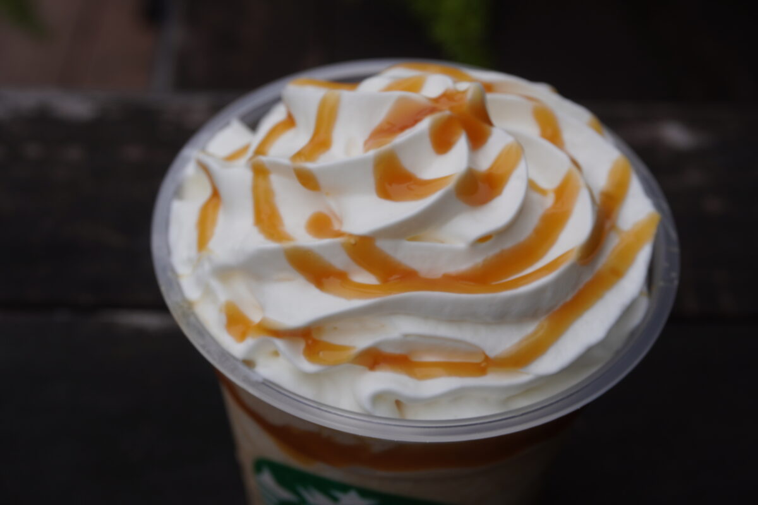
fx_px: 1011
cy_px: 252
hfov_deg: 41.1
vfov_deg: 28.1
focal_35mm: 48
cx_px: 379
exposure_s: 1/160
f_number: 8
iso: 100
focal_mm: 32
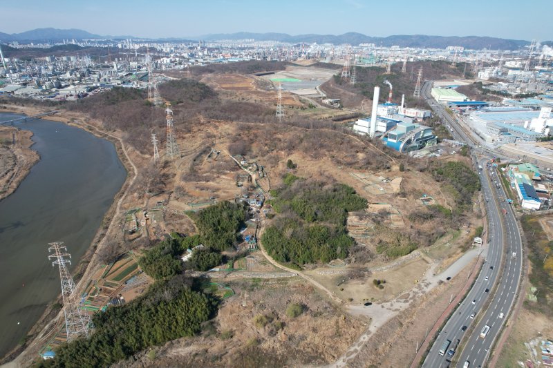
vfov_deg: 57.2
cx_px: 276
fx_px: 338
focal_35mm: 22
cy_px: 184
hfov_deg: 78.6
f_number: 2.8
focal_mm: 8.38
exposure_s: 1/1600
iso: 110
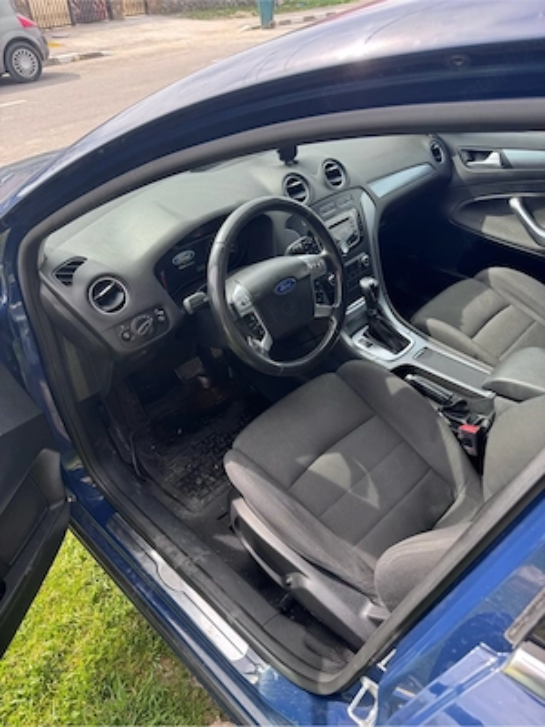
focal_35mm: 24
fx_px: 504
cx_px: 272
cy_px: 364
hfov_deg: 56.8
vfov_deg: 71.6
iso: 80
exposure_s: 1/419
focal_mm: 6.76
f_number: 1.78
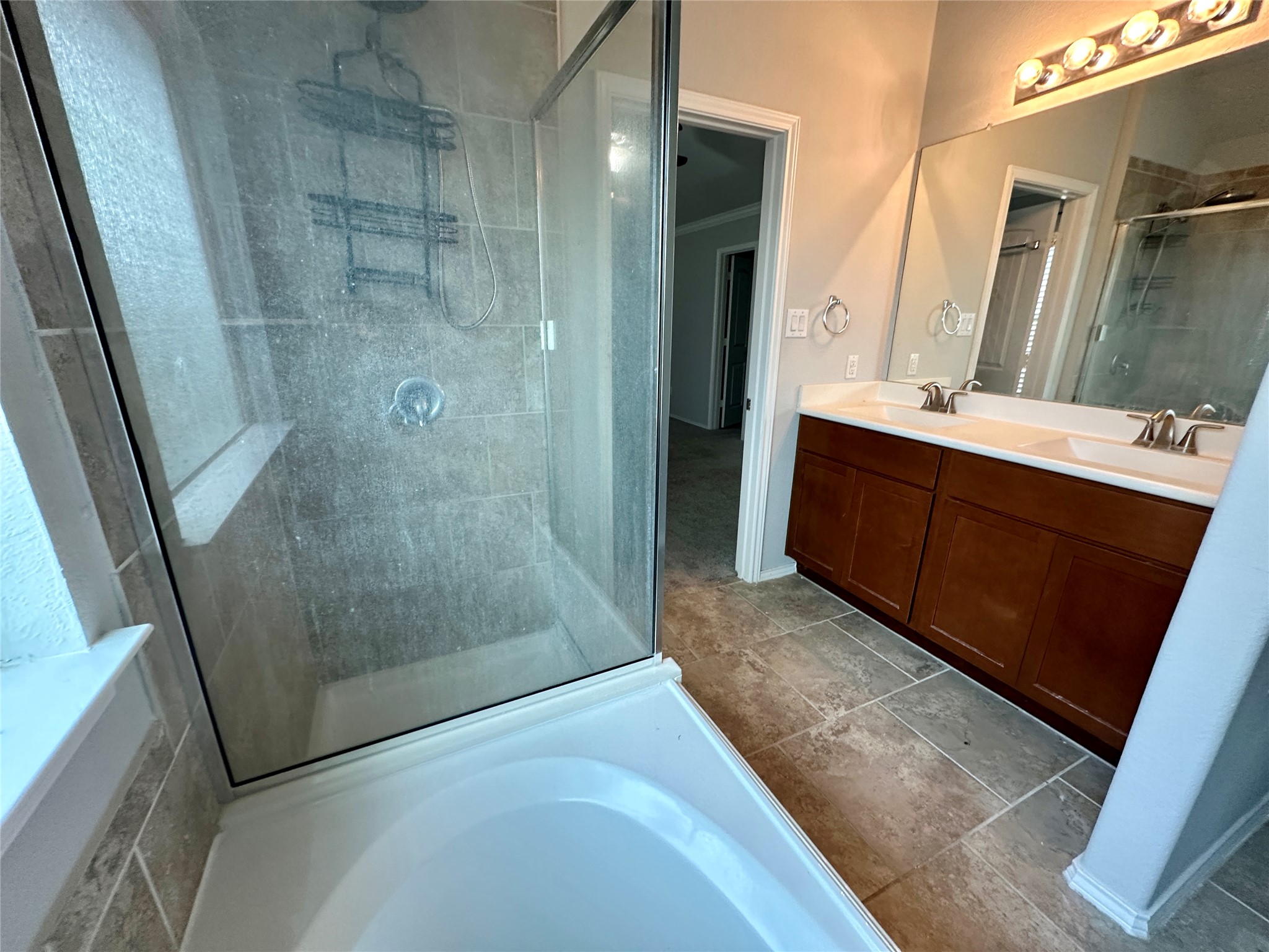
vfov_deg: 85.7
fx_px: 513
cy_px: 476
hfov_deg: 102.1
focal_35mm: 14
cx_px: 634
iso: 200
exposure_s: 1/120
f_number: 2.2
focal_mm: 2.22
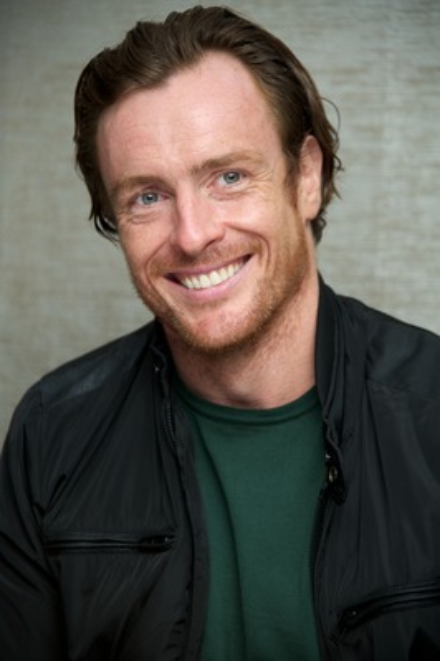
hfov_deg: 8.1
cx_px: 220
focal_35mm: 170
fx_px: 3122
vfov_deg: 12.1
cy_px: 330
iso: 400
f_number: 5.6
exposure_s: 1/125
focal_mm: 170
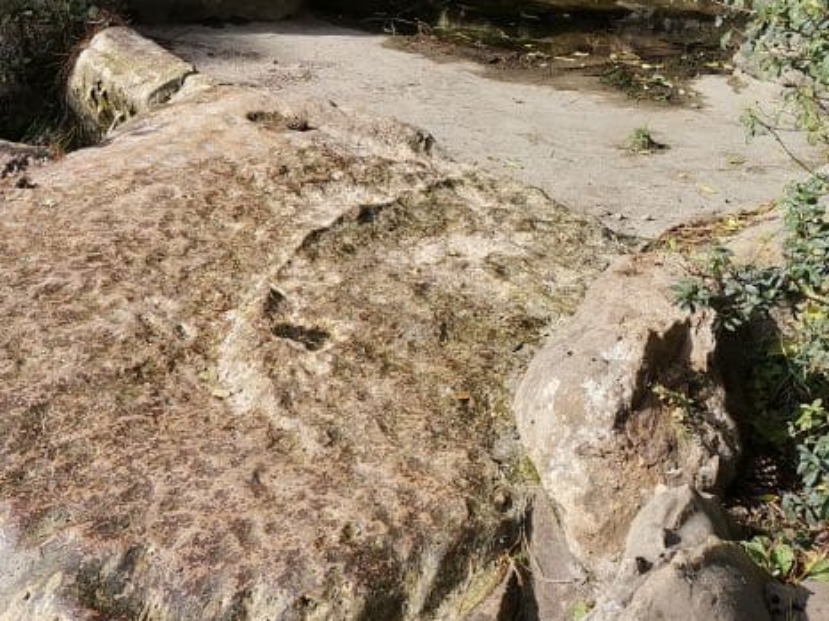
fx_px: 1388
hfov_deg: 32.5
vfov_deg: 24.9
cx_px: 192
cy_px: 155
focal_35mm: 58
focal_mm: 4.75
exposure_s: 1/1555
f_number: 1.8
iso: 50
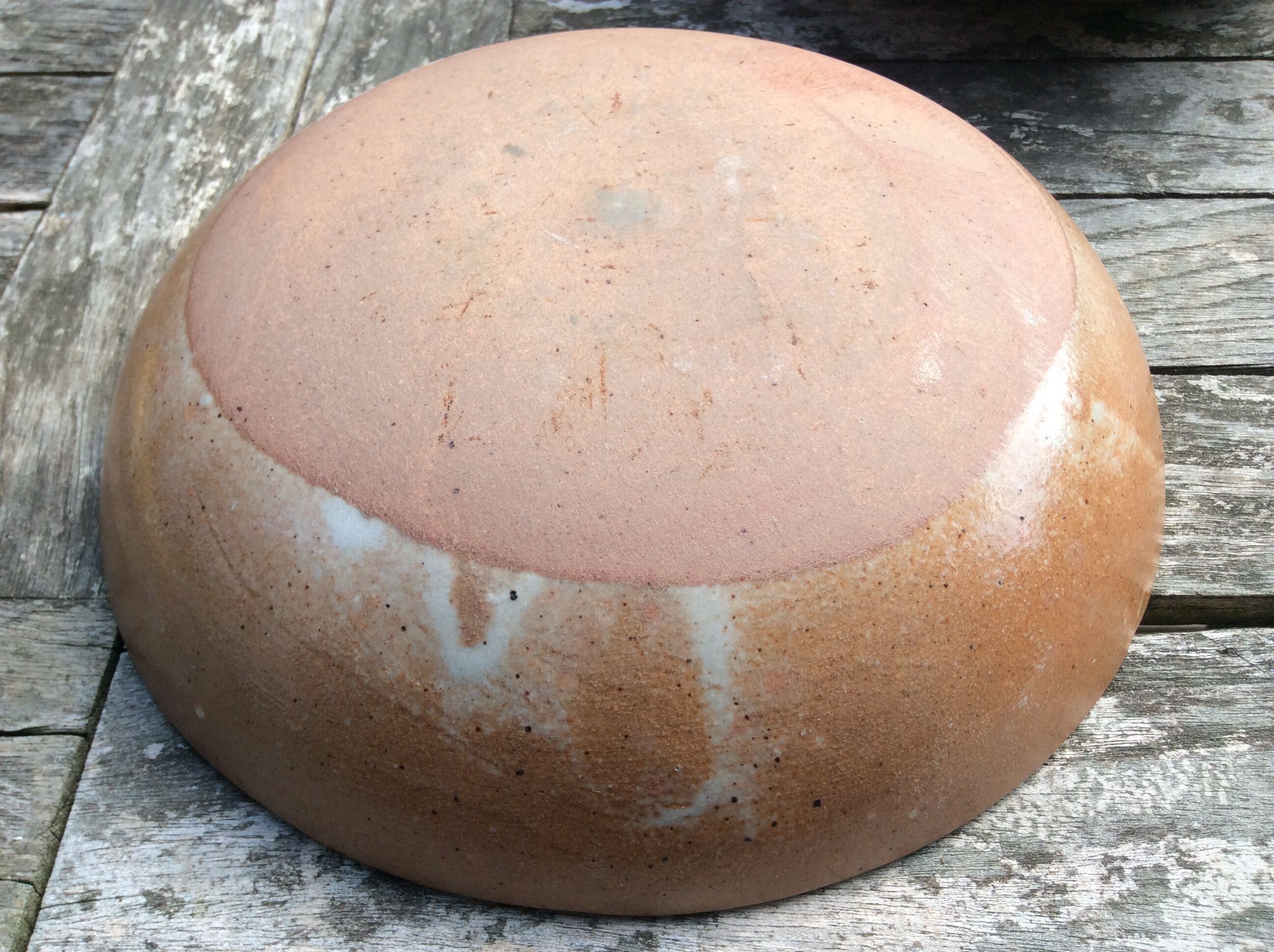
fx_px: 1176
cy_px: 476
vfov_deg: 44.1
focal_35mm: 32
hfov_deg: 56.9
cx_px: 637
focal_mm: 3.3
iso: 32
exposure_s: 1/325
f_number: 2.4
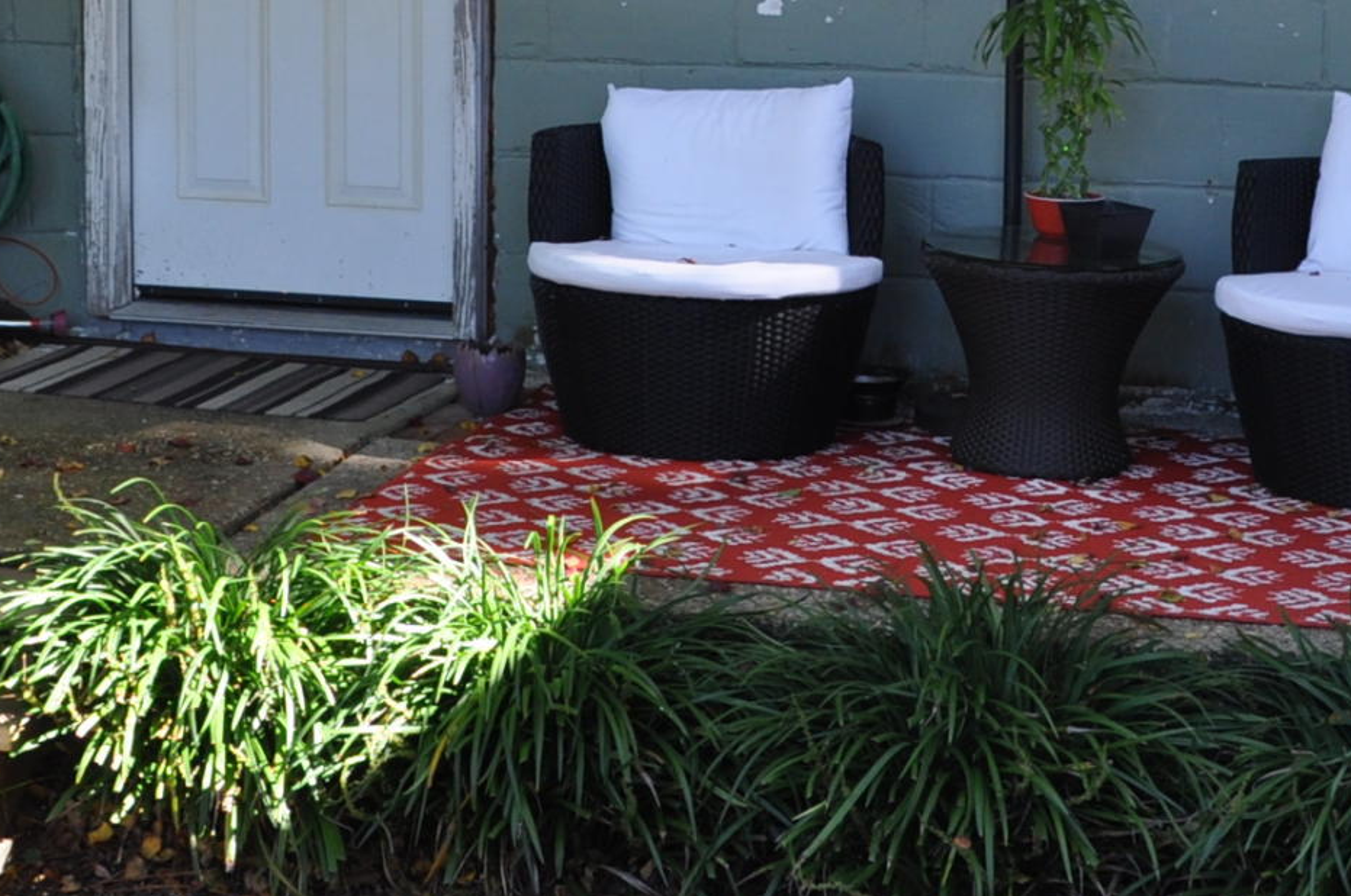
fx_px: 3260
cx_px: 807
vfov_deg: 15.4
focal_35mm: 87
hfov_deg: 23.4
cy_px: 41
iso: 280
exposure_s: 1/125
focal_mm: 18
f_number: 5.6
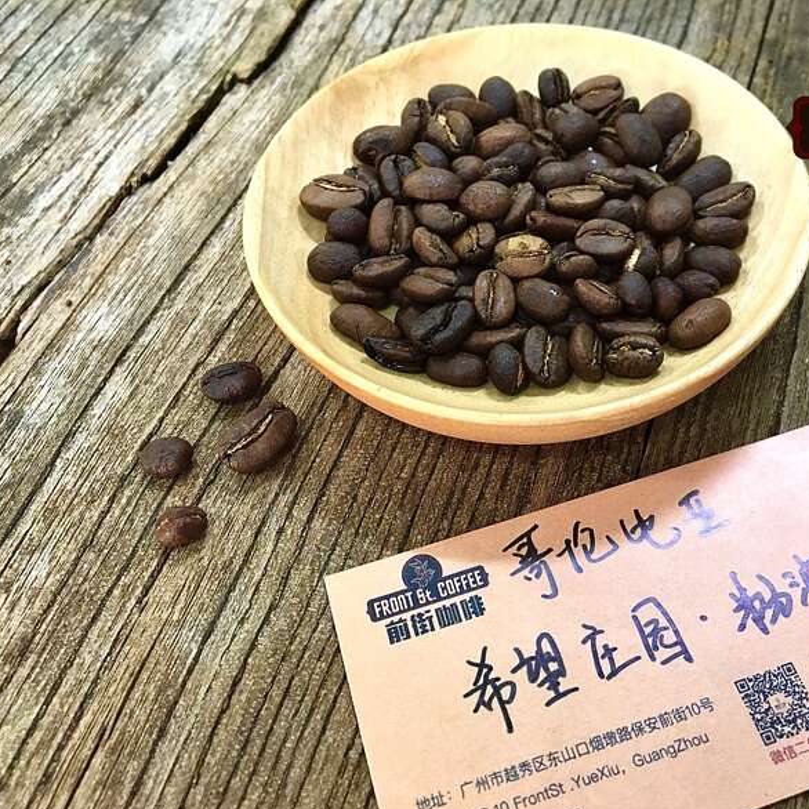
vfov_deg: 47.2
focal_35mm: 35
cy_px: 413
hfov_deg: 46.9
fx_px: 925
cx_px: 497
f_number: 2.2
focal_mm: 4.15
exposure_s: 1/20
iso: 200
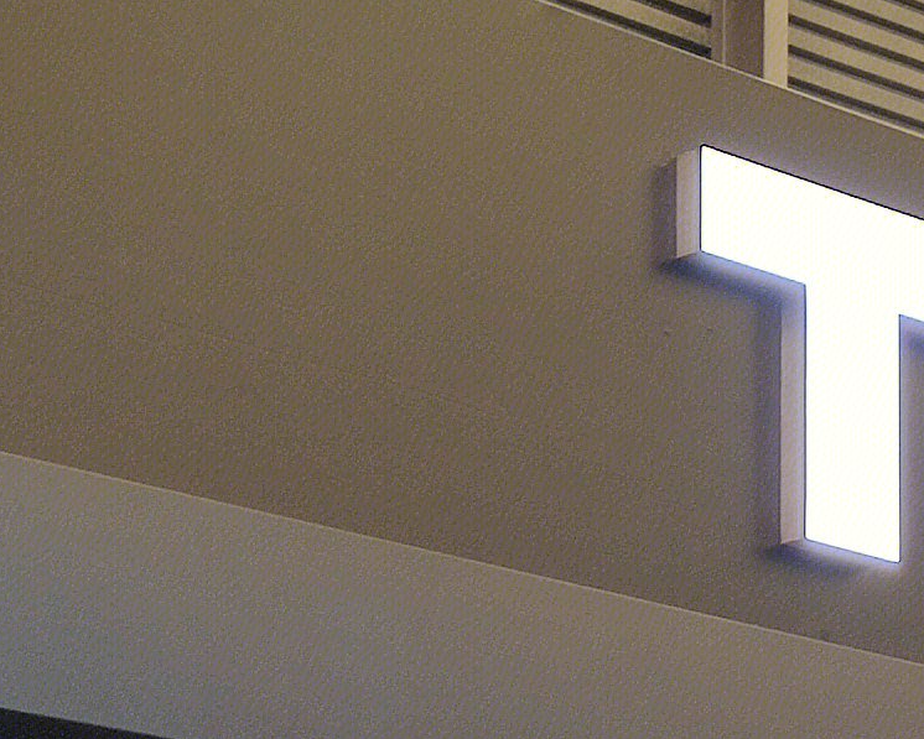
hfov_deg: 12.3
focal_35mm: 157
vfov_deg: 9.8
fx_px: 4294
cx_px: 607
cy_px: 540
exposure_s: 1/100
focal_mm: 4.75
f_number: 1.75
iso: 124
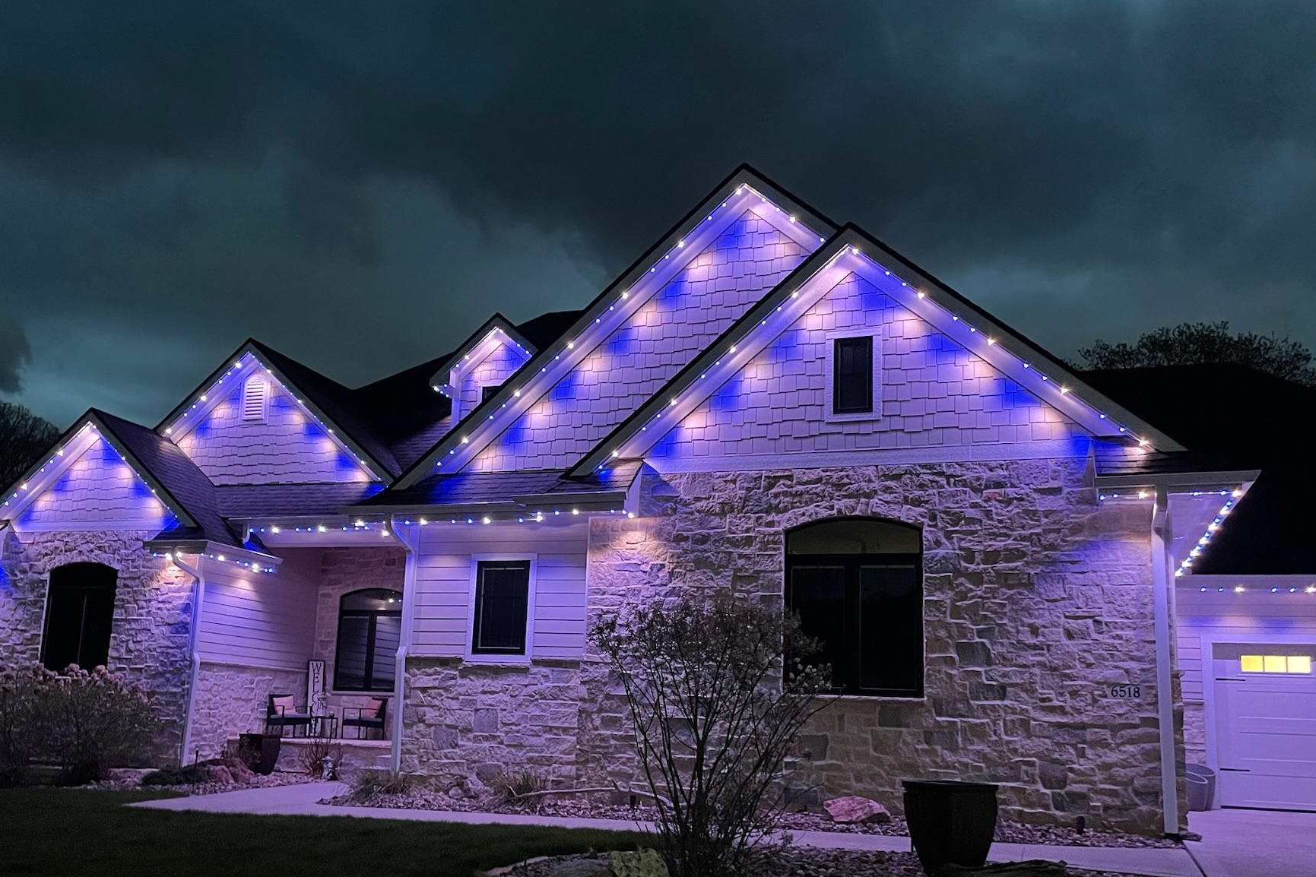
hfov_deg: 58.5
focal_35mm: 32
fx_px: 1170
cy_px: 524
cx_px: 572
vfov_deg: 40.9
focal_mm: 4.2
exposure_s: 1/30
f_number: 1.6
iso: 640
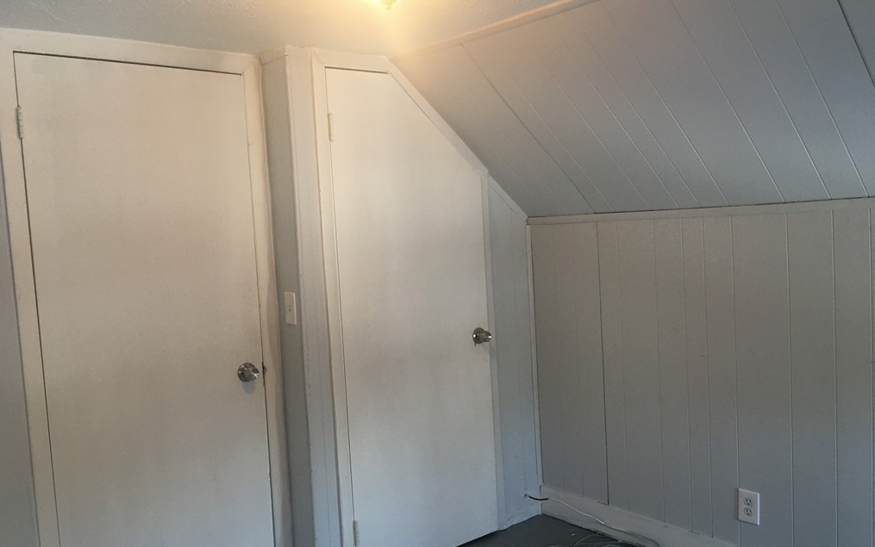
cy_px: 290
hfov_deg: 61.2
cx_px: 437
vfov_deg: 40.6
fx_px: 739
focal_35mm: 31
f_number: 2.2
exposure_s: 1/17
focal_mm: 4.15
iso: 64
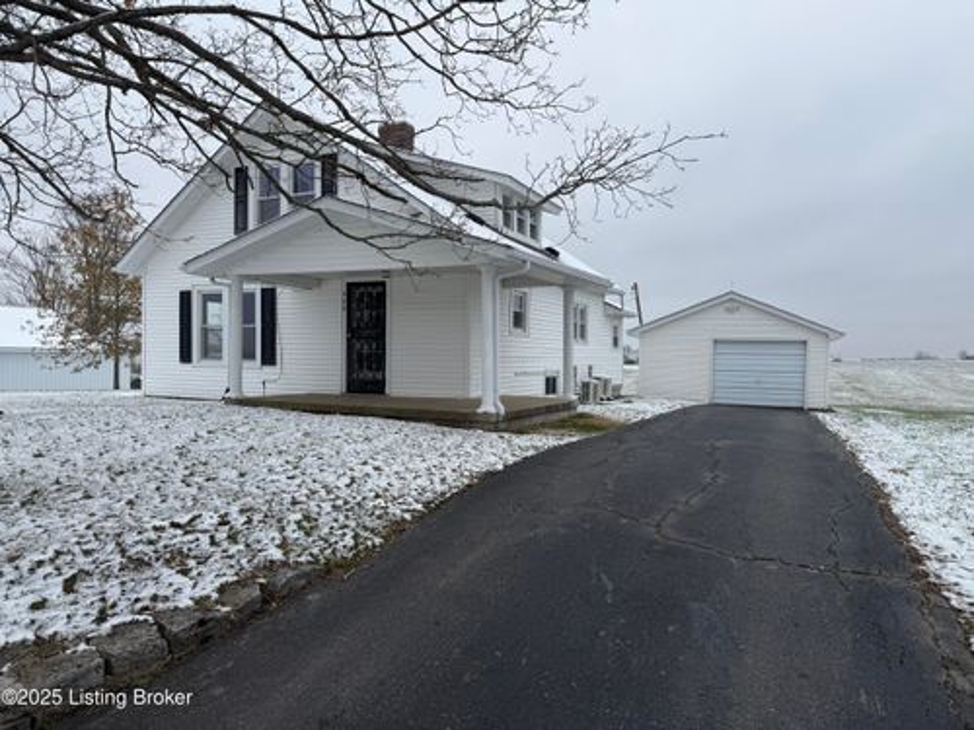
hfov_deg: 71.6
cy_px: 365
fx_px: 675
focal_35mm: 24
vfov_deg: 56.8
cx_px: 487
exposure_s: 1/1689
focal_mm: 6.76
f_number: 1.78
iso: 80
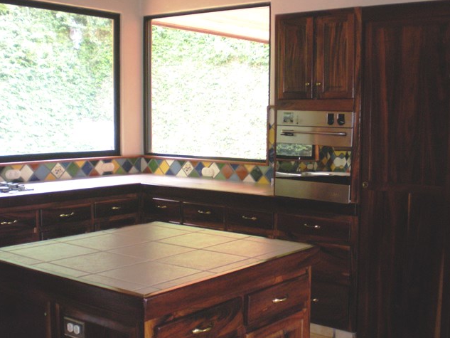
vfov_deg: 30.3
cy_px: 165
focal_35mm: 48
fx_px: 624
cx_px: 283
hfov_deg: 39.4
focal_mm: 6.3
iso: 198
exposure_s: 1/30
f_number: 3.1
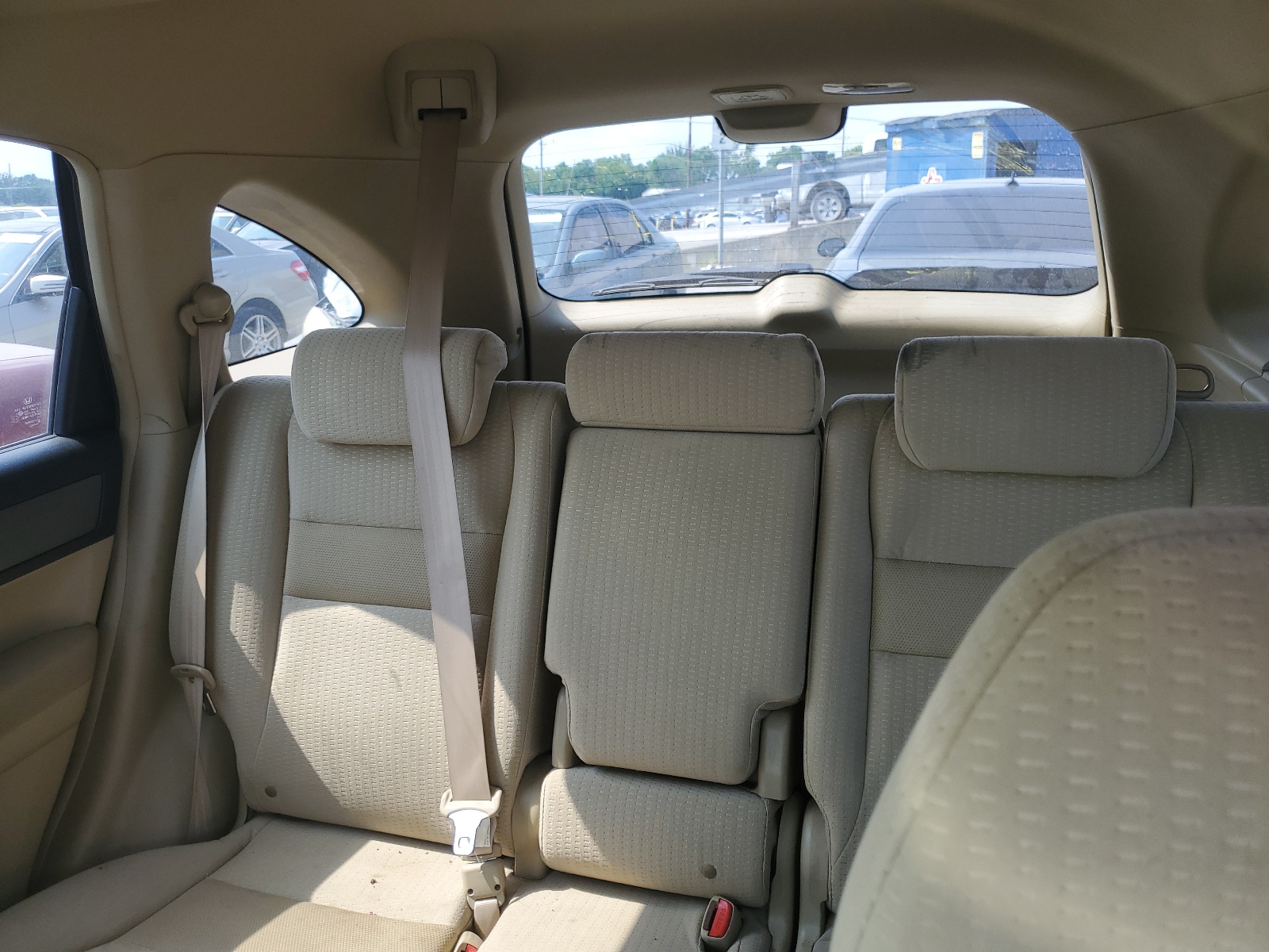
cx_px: 634
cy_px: 476
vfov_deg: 53.1
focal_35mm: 26
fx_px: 953
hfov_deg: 67.3
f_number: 1.5
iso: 50
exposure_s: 1/250
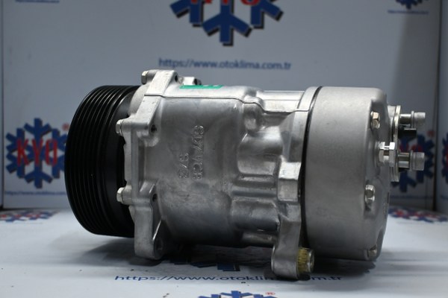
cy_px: 149
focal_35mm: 45
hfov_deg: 43.6
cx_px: 224
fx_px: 560
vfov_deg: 29.9
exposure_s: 1/125
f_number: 4.8
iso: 1000
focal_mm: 30
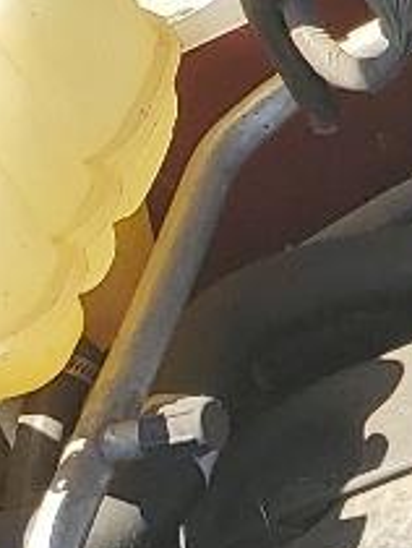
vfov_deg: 10.0
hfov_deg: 6.2
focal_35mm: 198
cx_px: 1658
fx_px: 3136
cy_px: 144
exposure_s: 1/833
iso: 50
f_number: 1.5
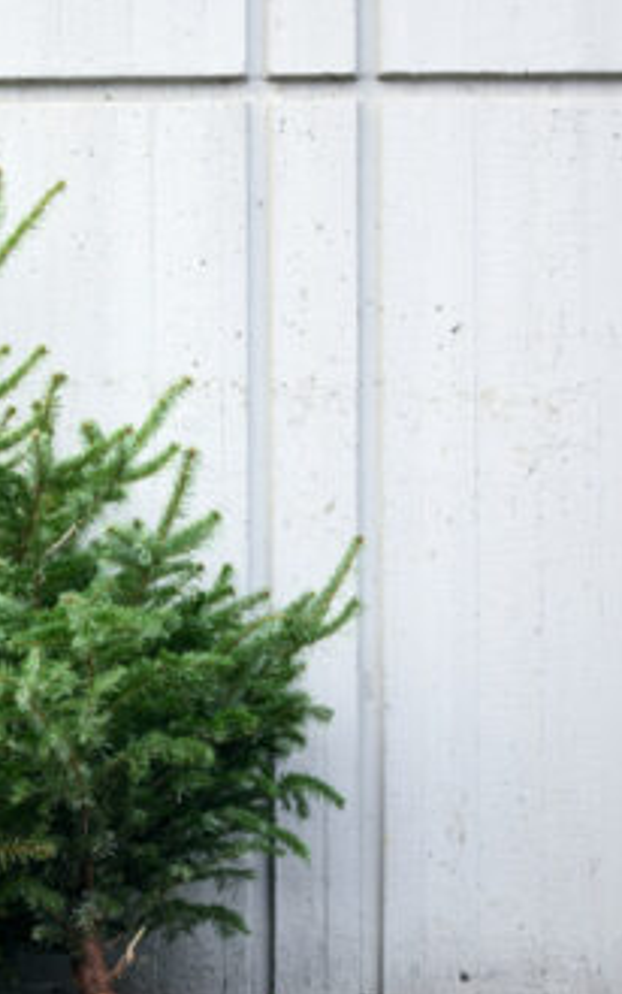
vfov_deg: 10.8
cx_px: -15
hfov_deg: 6.7
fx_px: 5255
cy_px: 376
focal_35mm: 194
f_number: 7.1
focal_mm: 90
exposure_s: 1/100
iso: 320
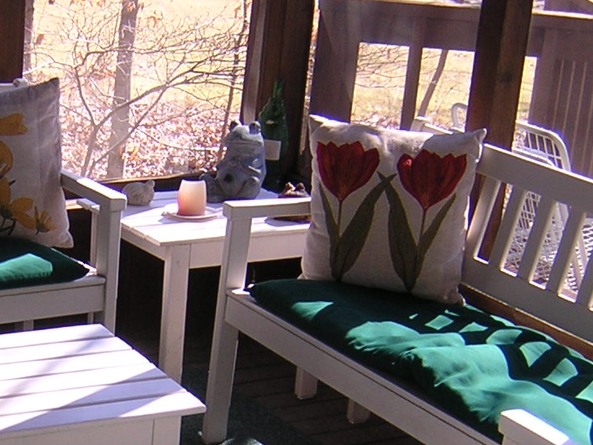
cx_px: 81
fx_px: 1354
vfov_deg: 18.5
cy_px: 373
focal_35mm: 79
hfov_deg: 24.1
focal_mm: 4.7
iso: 100
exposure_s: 1/143
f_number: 2.6
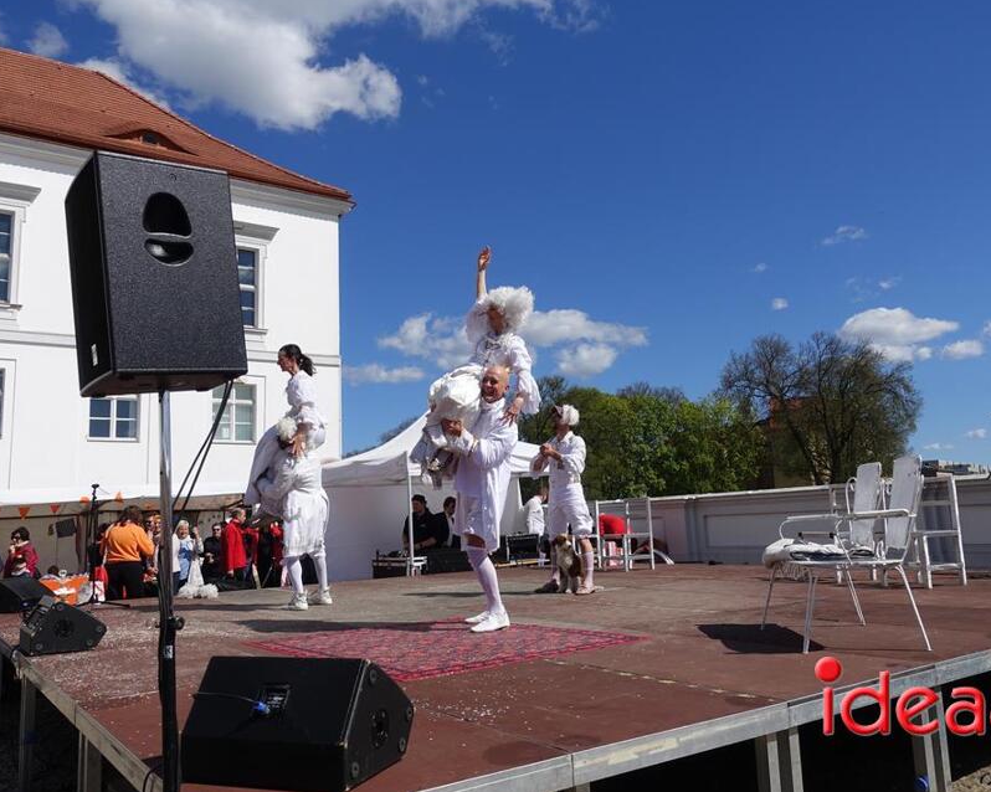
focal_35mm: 28
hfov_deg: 62.2
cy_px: 385
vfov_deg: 51.5
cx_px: 497
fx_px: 821
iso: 125
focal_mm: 8.8
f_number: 5.6
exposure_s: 1/125
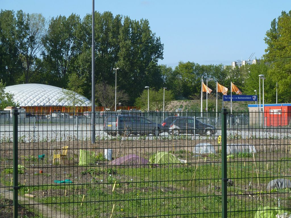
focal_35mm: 96
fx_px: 807
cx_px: 146
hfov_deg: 20.4
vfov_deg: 15.4
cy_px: 109
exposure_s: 1/250
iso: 80
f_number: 4.3
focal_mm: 15.8
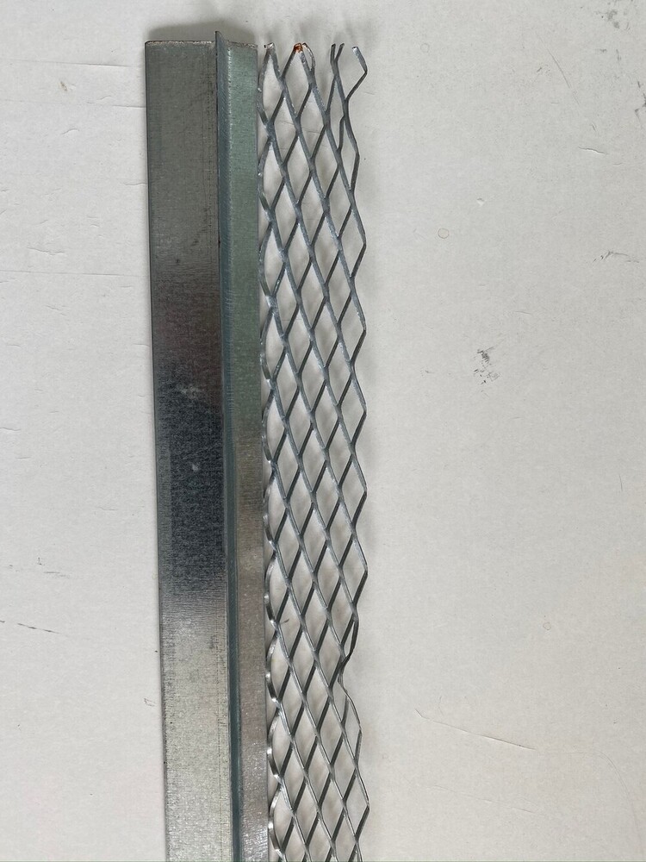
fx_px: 647
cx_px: 323
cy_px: 431
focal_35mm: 26
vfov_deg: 67.3
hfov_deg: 53.1
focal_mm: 4.25
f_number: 1.8
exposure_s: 1/126
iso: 32
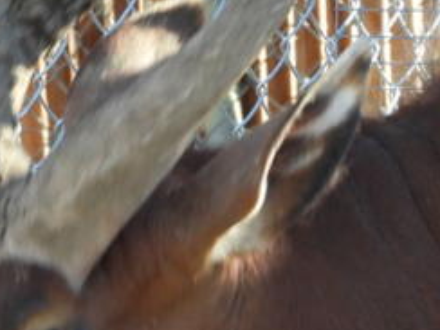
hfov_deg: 0.8
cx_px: 269
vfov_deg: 0.6
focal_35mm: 2456
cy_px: 206
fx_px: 31218
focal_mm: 135
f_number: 5.6
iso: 100
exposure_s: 1/50
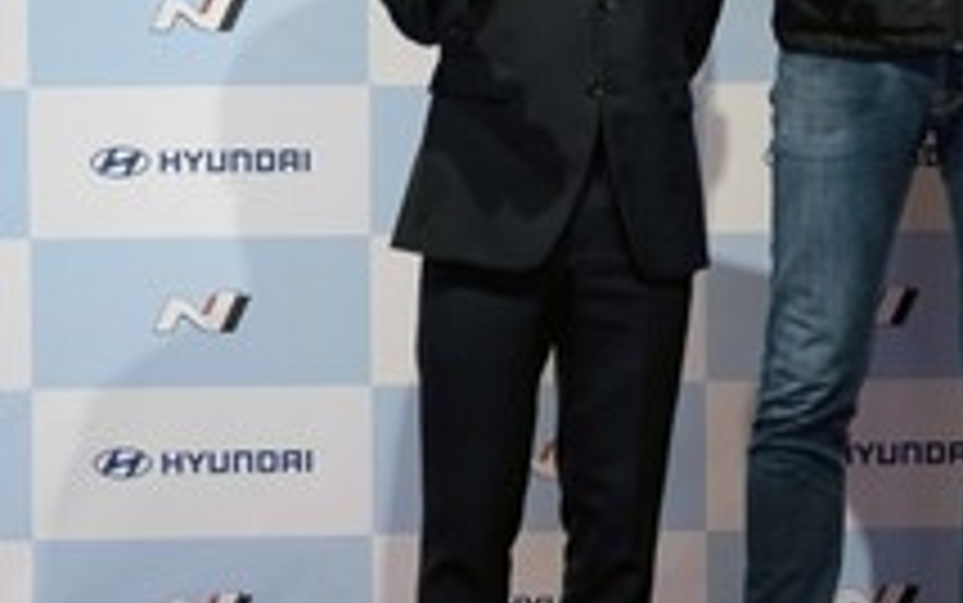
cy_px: 27
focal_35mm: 143
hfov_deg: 14.4
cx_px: 954
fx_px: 3755
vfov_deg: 9.1
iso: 1250
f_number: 2.8
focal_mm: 50
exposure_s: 1/60
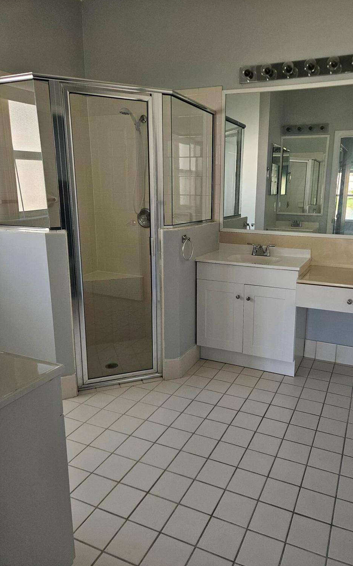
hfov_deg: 48.9
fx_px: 385
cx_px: 214
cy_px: 286
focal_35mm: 25
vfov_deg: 72.5
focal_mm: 5.4
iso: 200
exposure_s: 1/207
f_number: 1.8
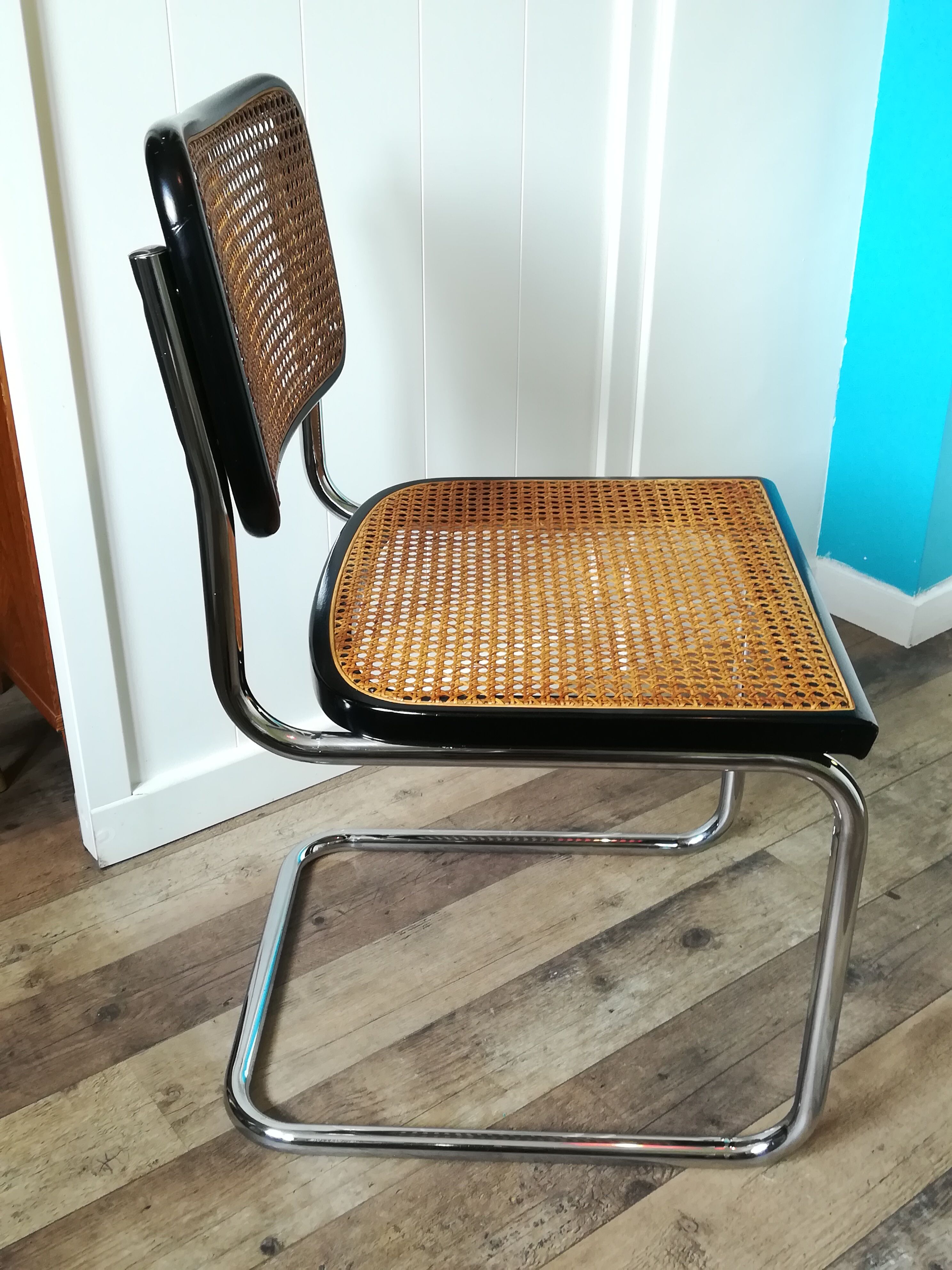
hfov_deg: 41.8
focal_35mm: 34
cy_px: 635
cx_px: 476
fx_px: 1247
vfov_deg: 54.0
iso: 125
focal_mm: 3.83
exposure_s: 1/30
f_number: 2.2
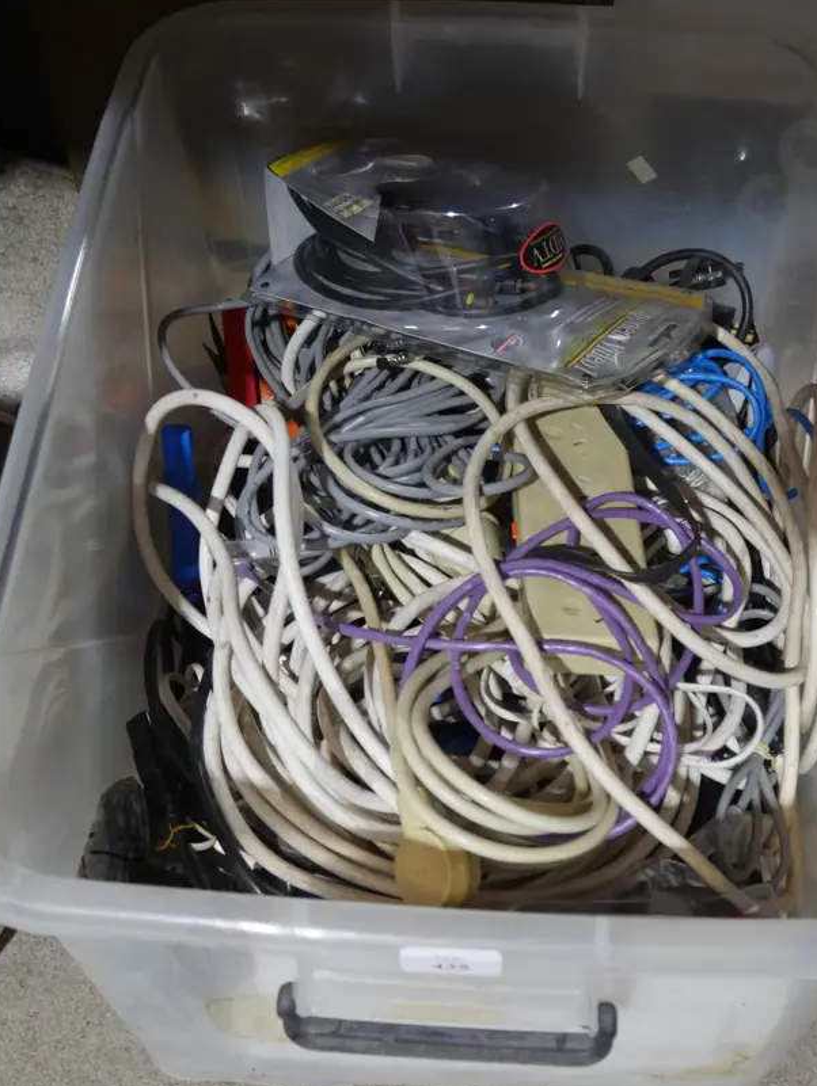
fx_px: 1446
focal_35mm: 46
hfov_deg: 31.4
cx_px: 507
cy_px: 552
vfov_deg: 41.2
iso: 1000
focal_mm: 18
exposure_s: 1/60
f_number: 4
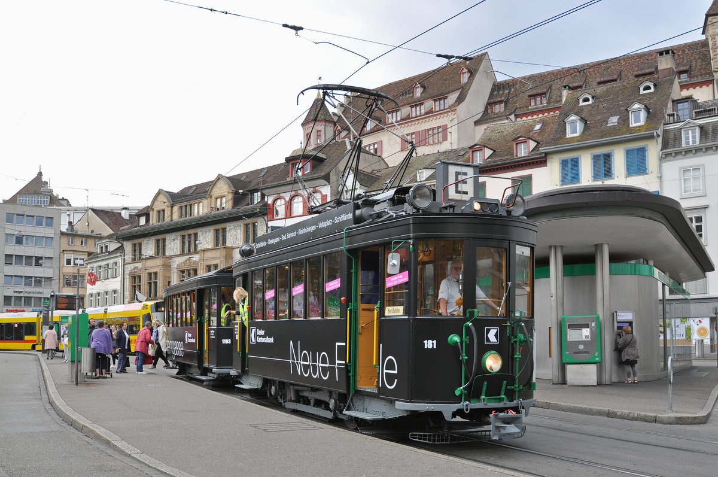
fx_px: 717
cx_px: 359
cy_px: 238
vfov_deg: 36.8
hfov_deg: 53.2
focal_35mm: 36
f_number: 6.3
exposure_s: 1/160
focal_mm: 24
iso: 400
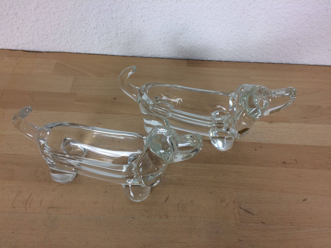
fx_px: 277
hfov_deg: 61.7
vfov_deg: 48.2
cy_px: 124
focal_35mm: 29
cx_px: 166
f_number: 2.2
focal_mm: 4.15
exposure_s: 1/50
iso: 40
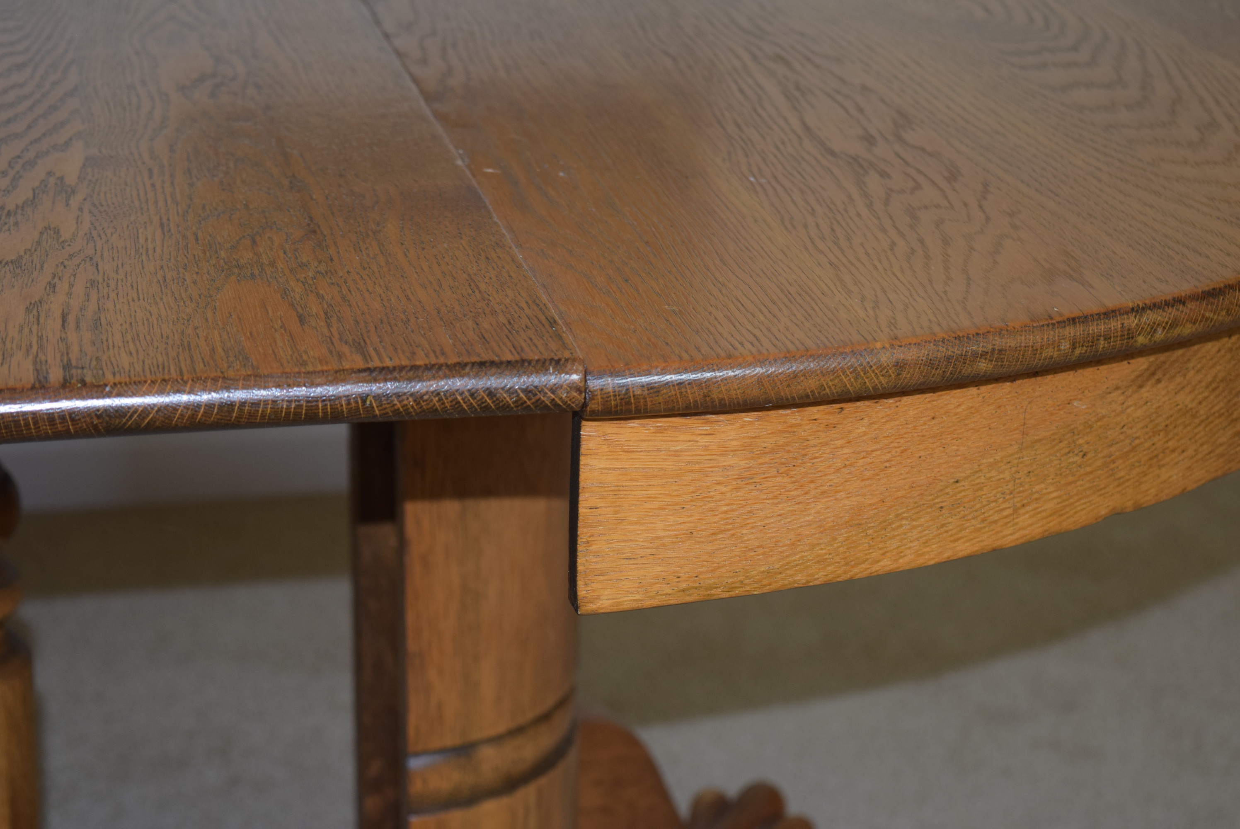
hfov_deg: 24.6
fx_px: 2844
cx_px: 620
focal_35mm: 82
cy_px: 414
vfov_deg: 16.6
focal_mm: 55
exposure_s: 1/30
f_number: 5.6
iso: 560
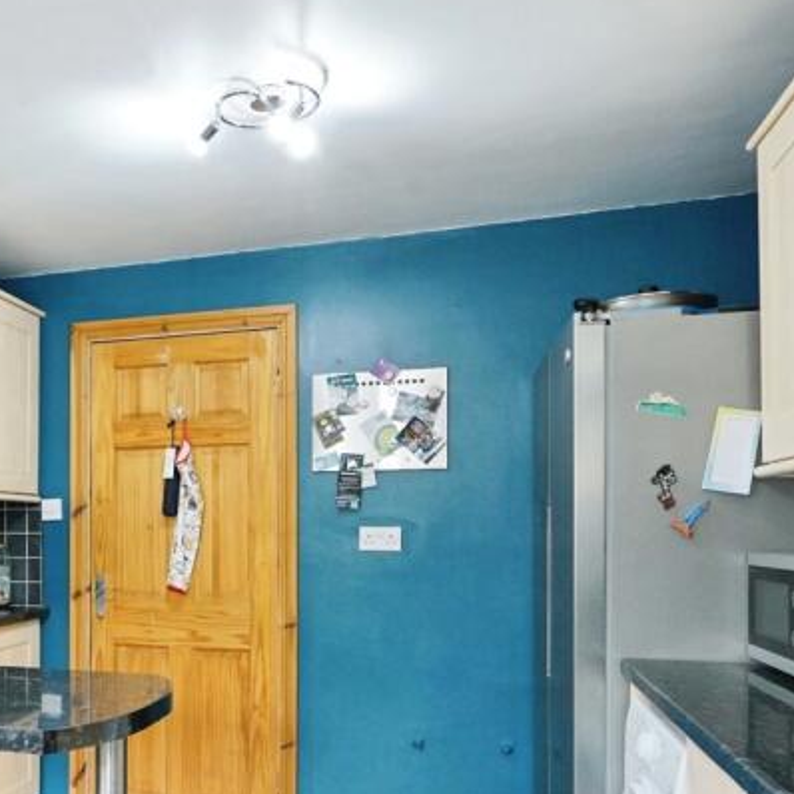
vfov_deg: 46.1
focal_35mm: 35
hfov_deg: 44.3
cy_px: 560
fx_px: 908
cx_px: 128
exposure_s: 1/30
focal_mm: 16
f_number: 8
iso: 2000
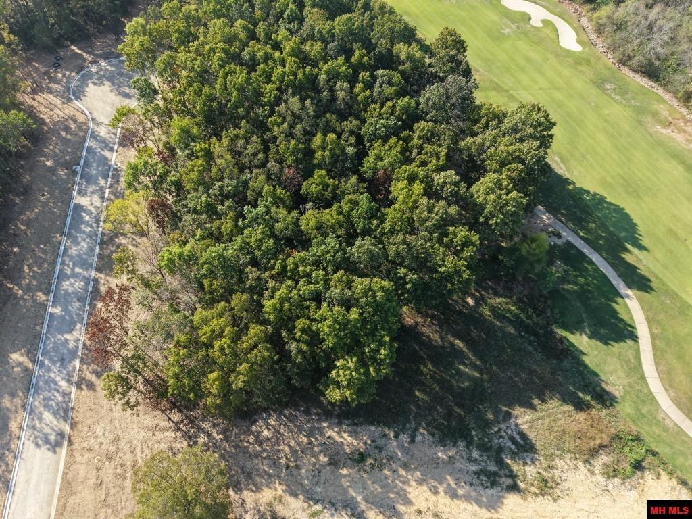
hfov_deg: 71.6
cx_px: 346
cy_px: 260
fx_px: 480
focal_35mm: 24
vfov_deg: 56.8
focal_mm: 8.67
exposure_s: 1/1250
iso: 210
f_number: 1.8
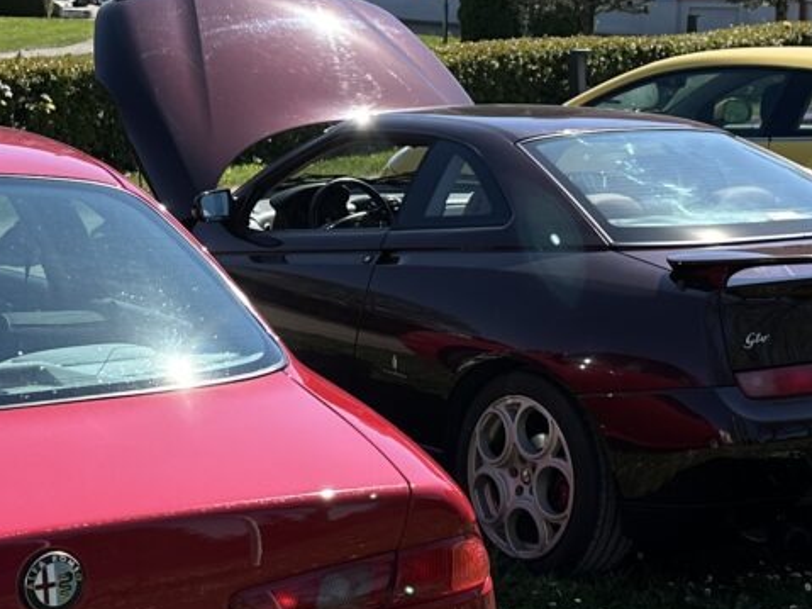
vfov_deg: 19.1
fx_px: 1806
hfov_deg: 25.3
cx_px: 353
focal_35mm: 77
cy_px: 278
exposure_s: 1/4545
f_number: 1.78
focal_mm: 6.86
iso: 80
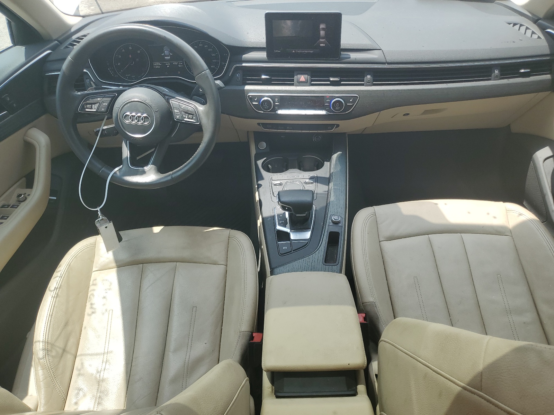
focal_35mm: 26
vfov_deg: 53.1
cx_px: 277
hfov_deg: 67.3
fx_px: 416
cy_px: 208
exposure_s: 1/1000
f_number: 1.5
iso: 50
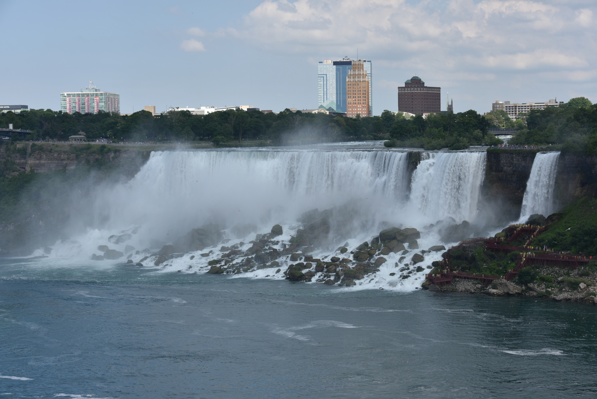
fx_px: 1128
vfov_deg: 20.0
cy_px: 200
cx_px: 298
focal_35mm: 68
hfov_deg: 29.6
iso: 100
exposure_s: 1/320
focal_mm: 68
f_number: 9
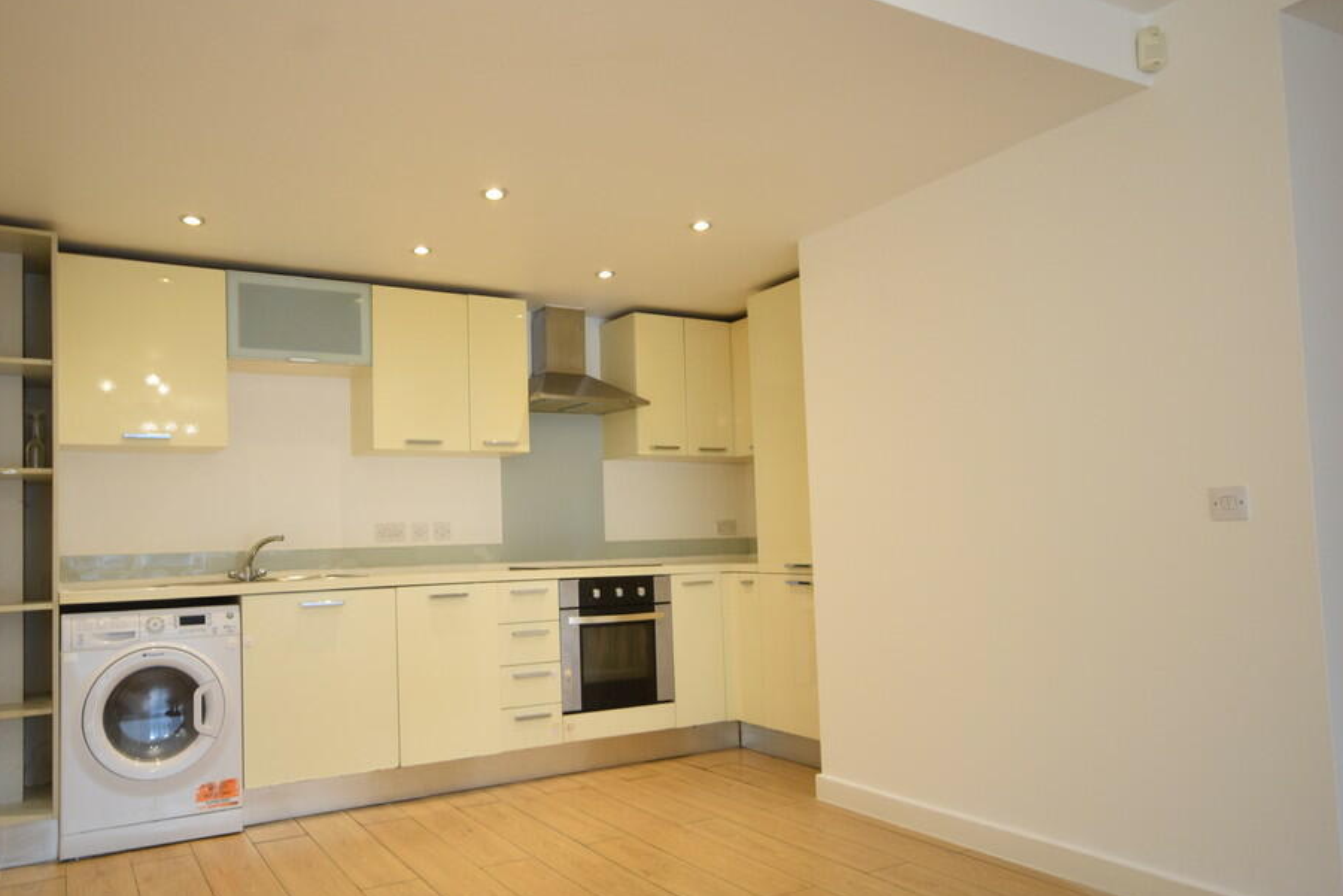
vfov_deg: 50.2
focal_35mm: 26
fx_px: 954
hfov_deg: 70.0
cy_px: 494
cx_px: 581
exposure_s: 1/60
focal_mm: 15
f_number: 5
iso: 1250
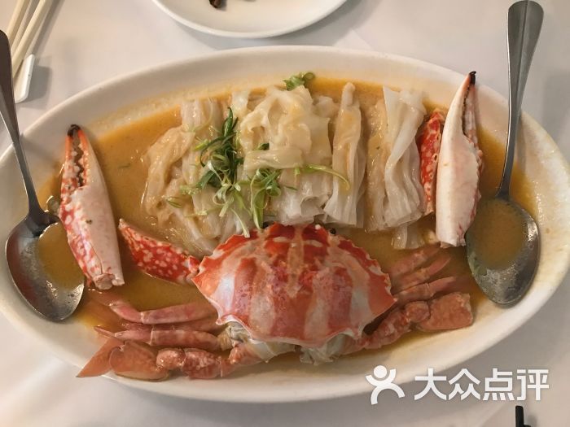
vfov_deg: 49.7
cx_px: 285
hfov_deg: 63.4
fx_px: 461
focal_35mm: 28
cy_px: 214
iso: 80
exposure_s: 1/17
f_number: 1.8
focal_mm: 3.99
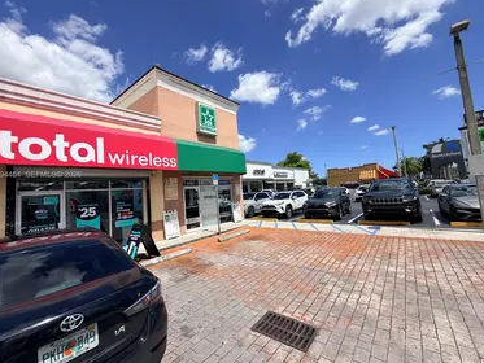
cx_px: 240
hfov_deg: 98.2
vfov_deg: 81.7
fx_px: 210
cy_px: 175
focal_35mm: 15
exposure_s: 1/1259
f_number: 2.2
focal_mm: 2.22
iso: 20
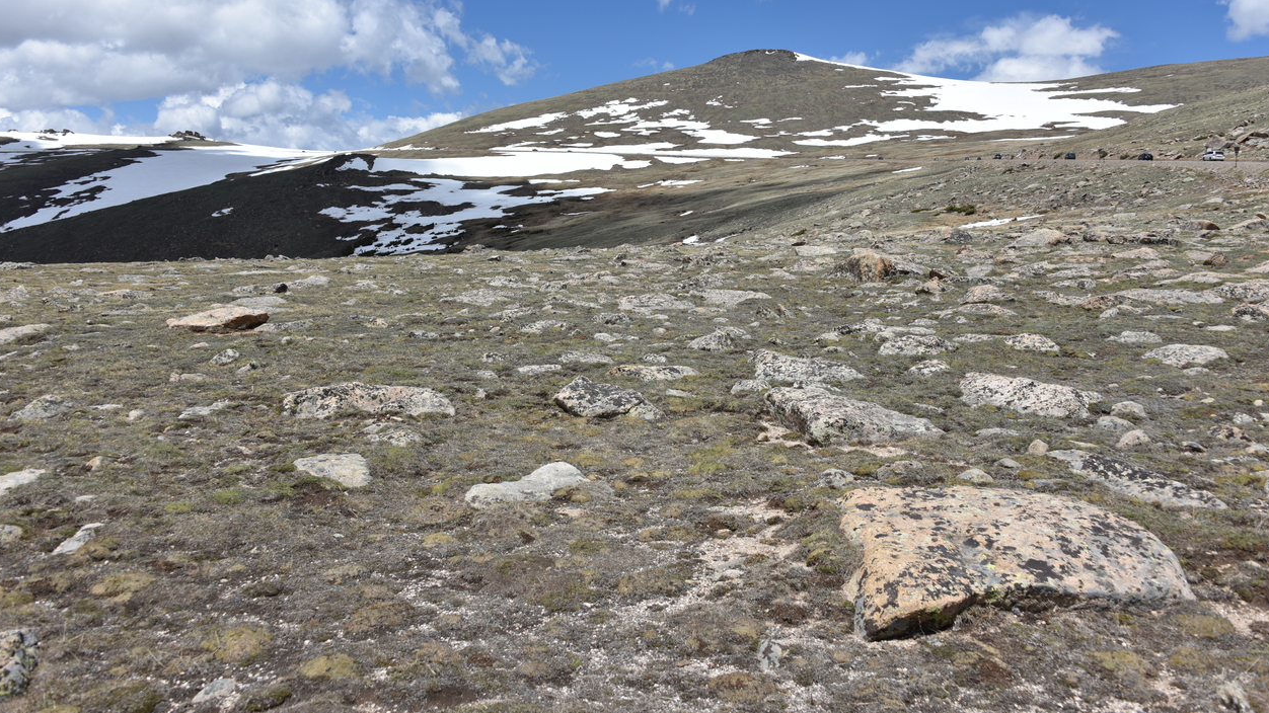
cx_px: 634
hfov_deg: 64.3
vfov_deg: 38.8
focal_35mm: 30
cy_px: 286
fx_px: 1009
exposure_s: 1/320
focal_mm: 28
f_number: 9
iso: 100
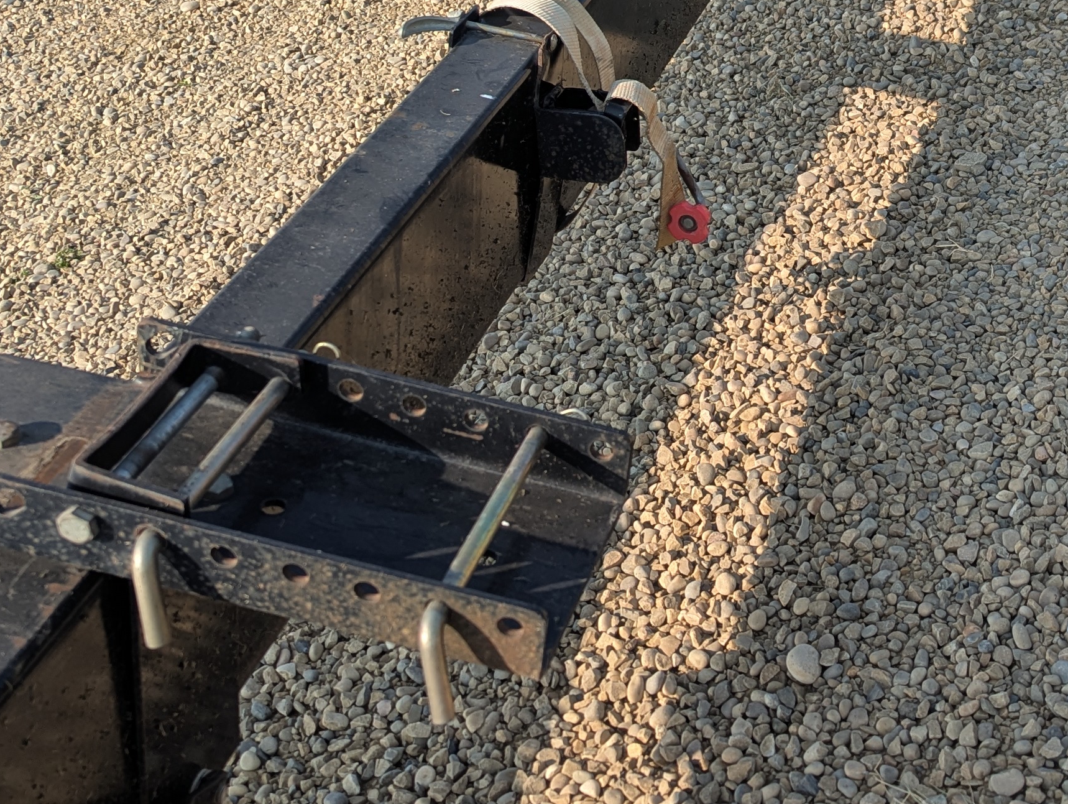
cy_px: 297
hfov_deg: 32.6
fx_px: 1761
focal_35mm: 57
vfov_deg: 25.6
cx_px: 886
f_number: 1.85
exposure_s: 1/1088
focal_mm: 6.81
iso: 40
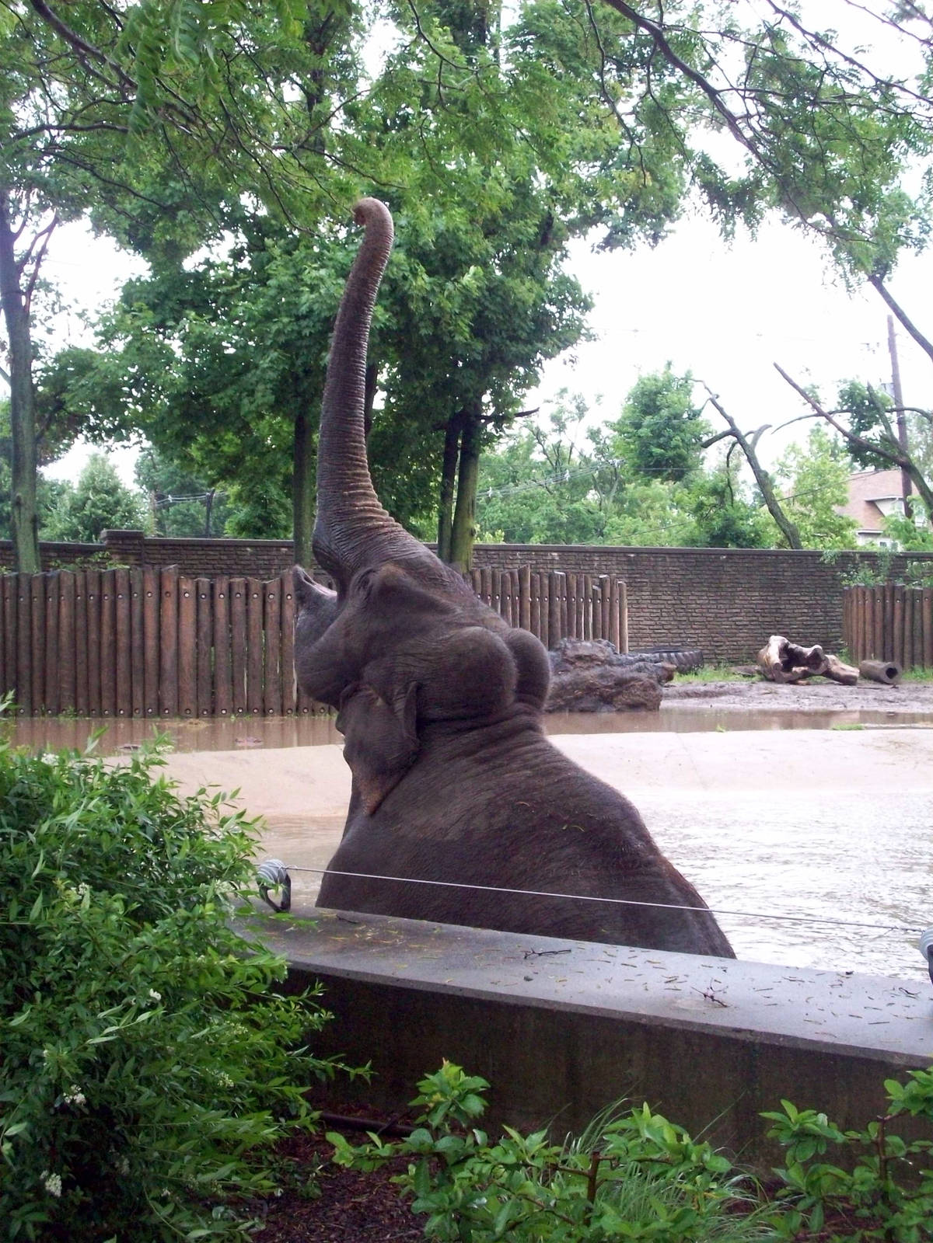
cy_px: 622
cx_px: 466
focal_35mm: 46
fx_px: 1653
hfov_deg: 31.5
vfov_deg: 41.2
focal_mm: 7.6
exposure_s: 1/144
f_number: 3.1
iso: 233
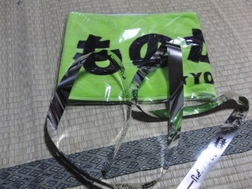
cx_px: 126
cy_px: 94
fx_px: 269
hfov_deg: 50.1
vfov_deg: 38.7
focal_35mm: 37
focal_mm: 6.42
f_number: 3.6
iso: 800
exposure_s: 1/50
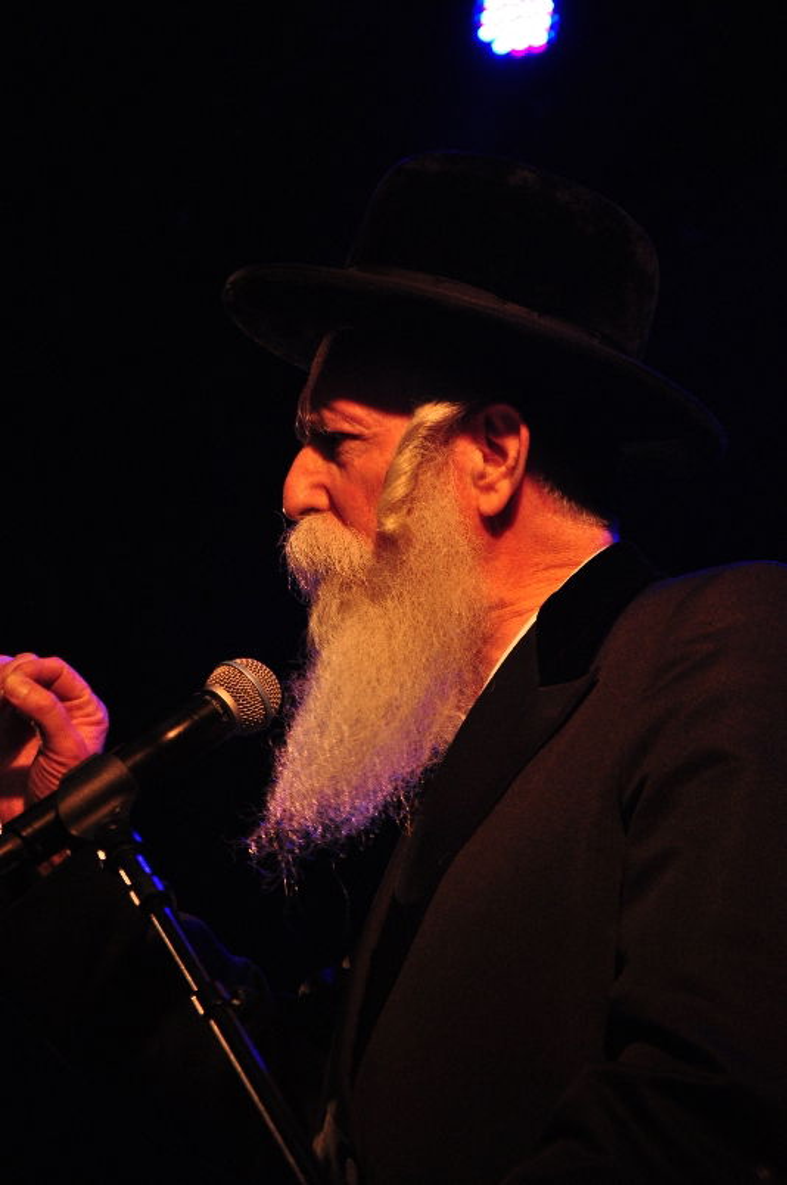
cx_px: 394
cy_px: 592
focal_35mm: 158
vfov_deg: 13.1
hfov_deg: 8.7
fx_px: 5178
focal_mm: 105
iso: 640
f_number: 5.6
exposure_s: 1/100
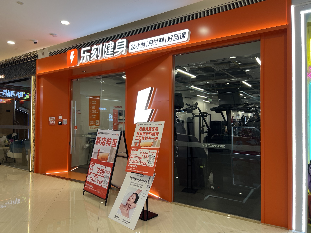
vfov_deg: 53.1
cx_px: 156
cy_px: 116
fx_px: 234
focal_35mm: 26
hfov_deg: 67.3
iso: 50
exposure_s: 1/100
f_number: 1.5
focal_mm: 5.7
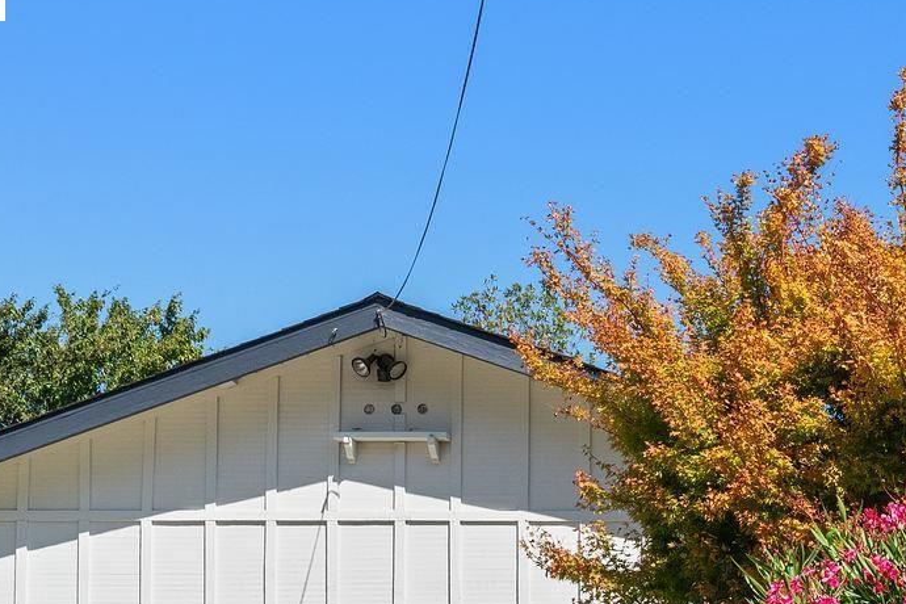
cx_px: 972
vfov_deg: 14.6
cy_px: 815
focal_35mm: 89
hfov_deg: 21.8
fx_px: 2240
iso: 400
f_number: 16
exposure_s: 1/320
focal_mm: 30
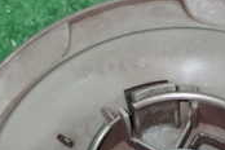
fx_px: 1587
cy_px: 186
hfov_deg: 8.1
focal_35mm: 254
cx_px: 181
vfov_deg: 5.4
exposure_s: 1/60
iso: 800
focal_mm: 12.73
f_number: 11
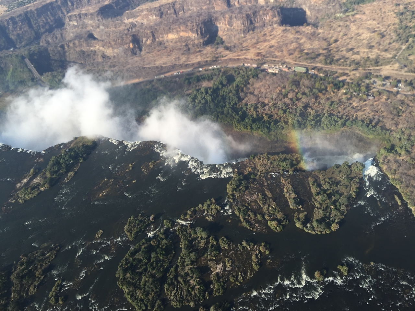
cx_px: 208
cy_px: 156
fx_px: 348
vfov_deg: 48.2
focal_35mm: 29
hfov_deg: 61.7
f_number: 2.2
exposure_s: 1/807
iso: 32
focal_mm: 4.15
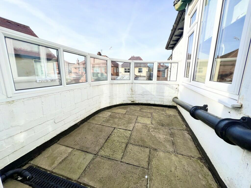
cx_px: 126
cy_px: 94
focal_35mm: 13
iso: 32
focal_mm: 1.57
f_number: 1.8
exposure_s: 1/911
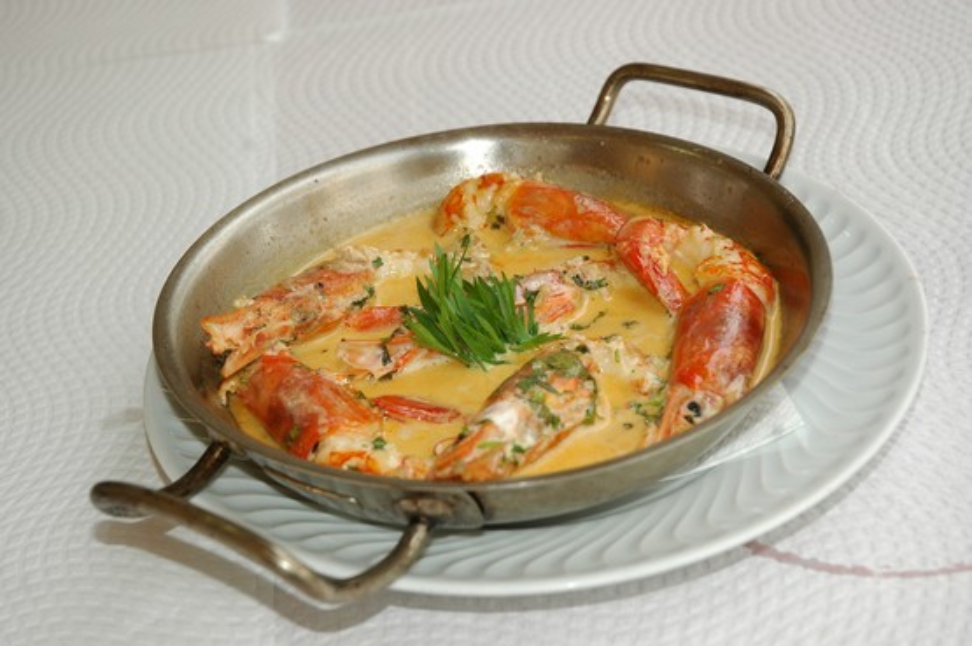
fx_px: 1942
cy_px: 323
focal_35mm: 72
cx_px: 486
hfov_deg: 28.1
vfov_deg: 18.9
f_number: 5.6
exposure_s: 1/250
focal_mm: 48
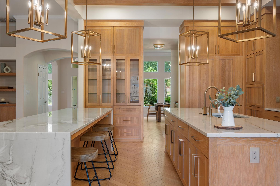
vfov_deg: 47.1
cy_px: 93
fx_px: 214
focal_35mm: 28
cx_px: 140
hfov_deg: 66.4
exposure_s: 1/2.5
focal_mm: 27.5
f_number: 8
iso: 100
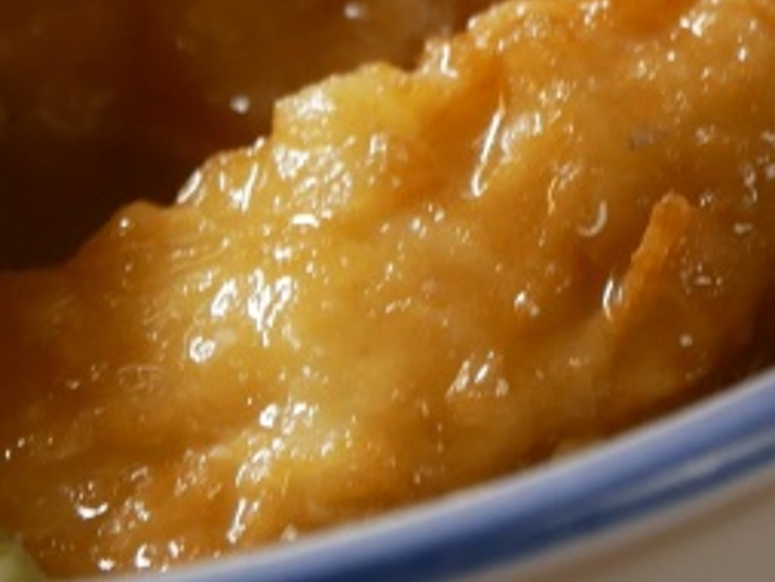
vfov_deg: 3.4
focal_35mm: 436
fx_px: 9766
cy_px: -338
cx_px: 536
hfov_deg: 4.5
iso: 400
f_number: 4.9
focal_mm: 46
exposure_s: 1/20
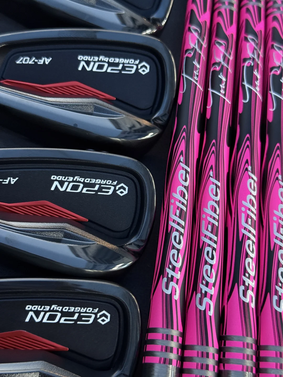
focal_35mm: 48
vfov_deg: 39.7
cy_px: 188
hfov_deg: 30.3
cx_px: 142
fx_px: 523
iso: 400
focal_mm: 6.76
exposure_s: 1/33
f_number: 1.78
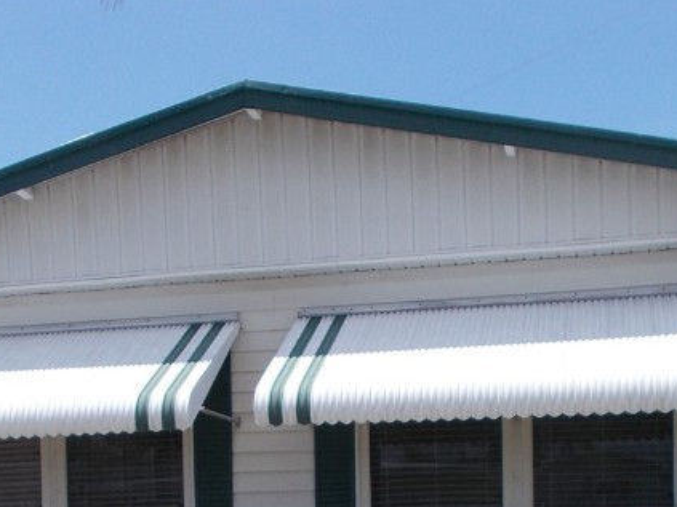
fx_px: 1232
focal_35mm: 63
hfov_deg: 30.6
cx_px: 262
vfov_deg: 21.7
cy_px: 600
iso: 80
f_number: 8
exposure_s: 1/160
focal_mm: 4.6
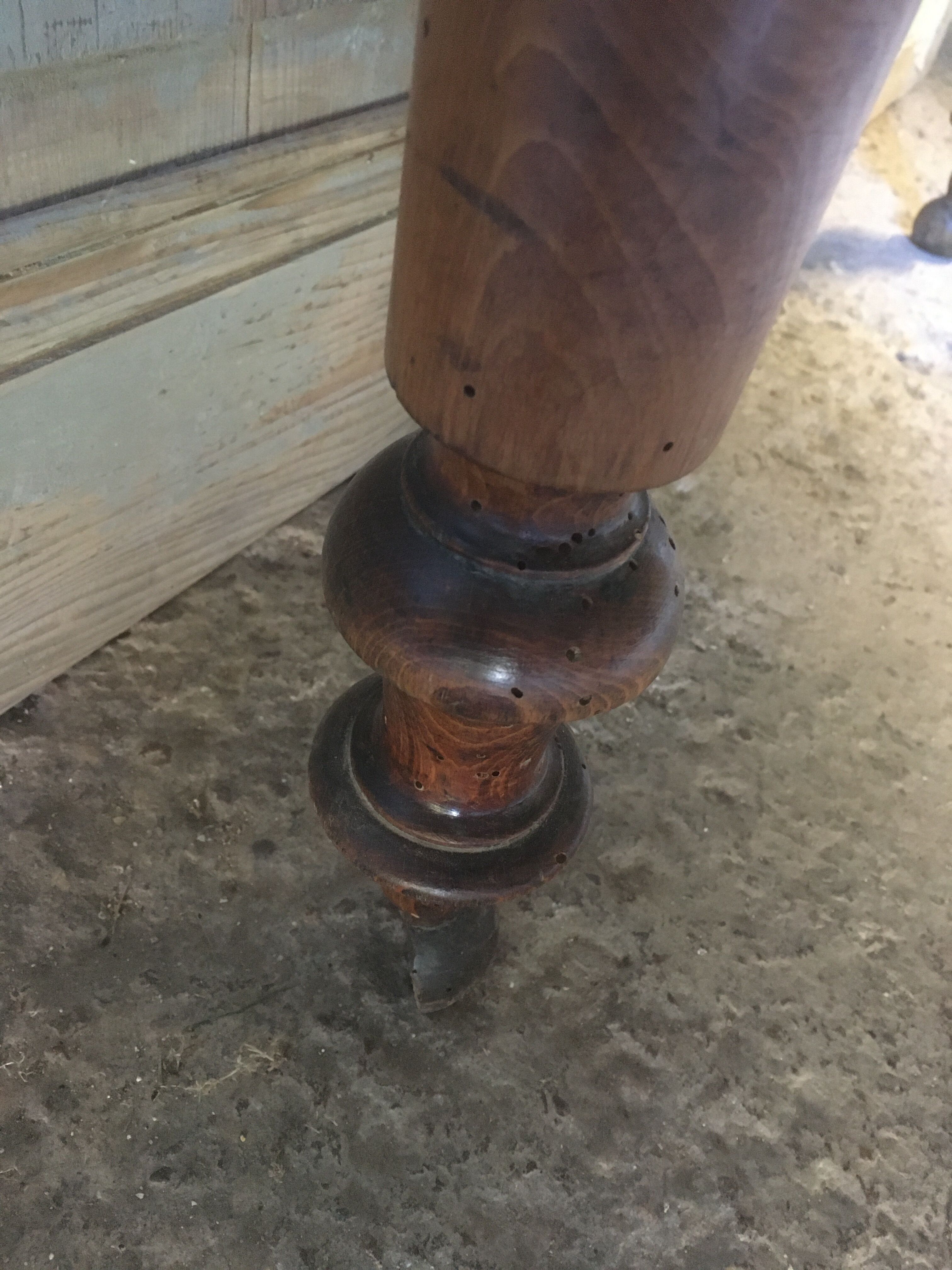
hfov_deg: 48.2
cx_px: 476
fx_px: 1063
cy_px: 635
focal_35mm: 29
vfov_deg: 61.7
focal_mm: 4.15
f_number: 2.2
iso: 500
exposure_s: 1/17
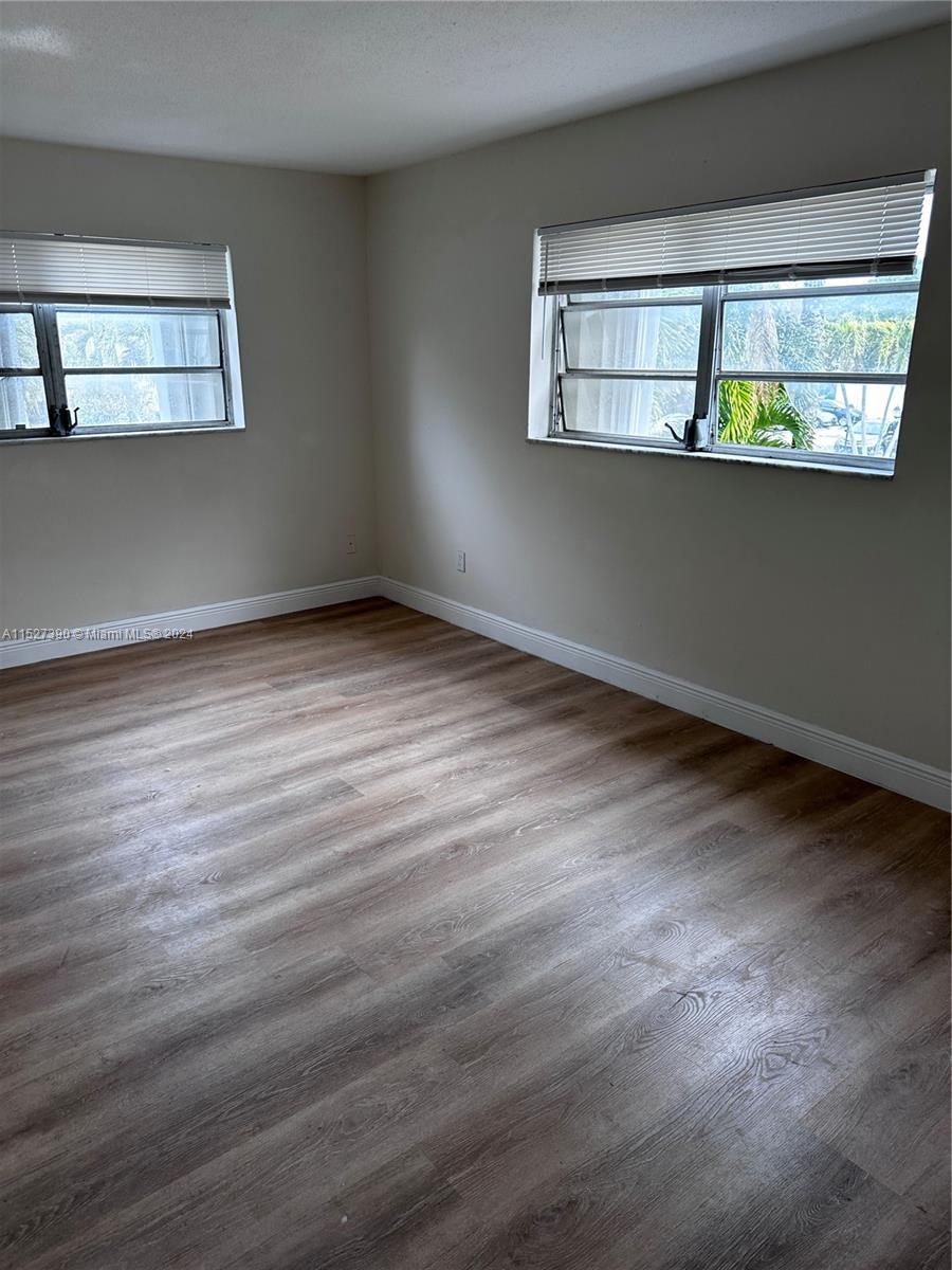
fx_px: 880
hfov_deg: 56.8
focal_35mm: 24
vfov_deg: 71.6
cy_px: 635
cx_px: 476
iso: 80
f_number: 1.78
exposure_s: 1/160
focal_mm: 6.86
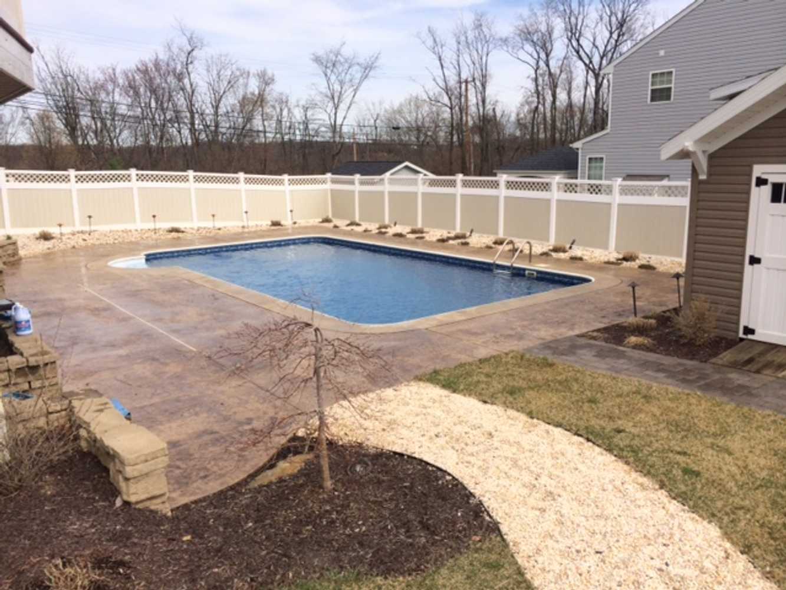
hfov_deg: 60.0
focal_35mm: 30
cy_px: 295
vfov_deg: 46.8
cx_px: 393
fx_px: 681
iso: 50
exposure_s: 1/2415
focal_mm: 4.12
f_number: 2.2
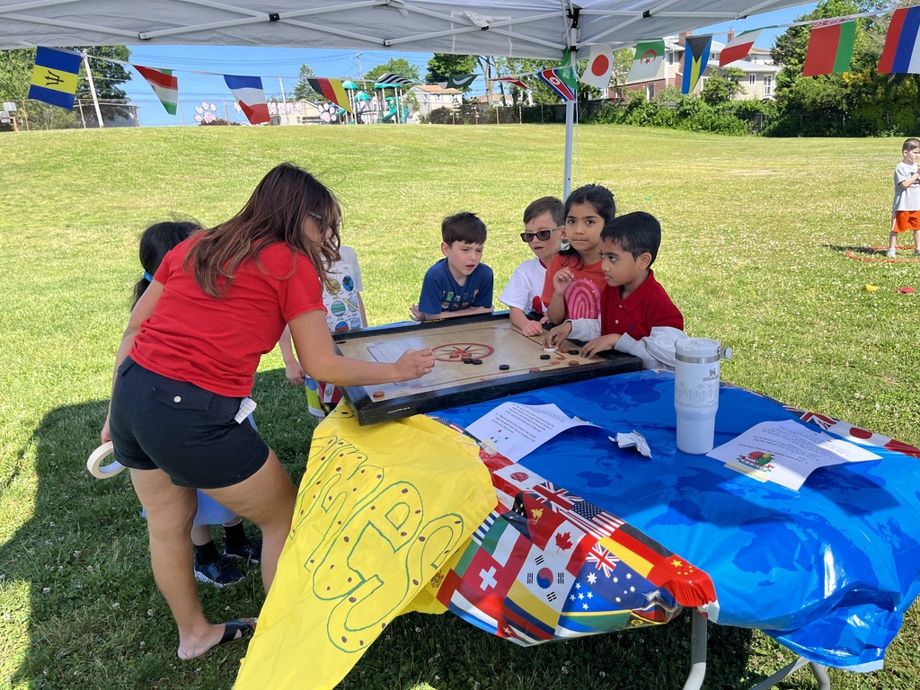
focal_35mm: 26
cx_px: 460
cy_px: 345
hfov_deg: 67.3
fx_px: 691
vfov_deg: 53.1
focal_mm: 5.1
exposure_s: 1/1558
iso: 50
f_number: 1.6
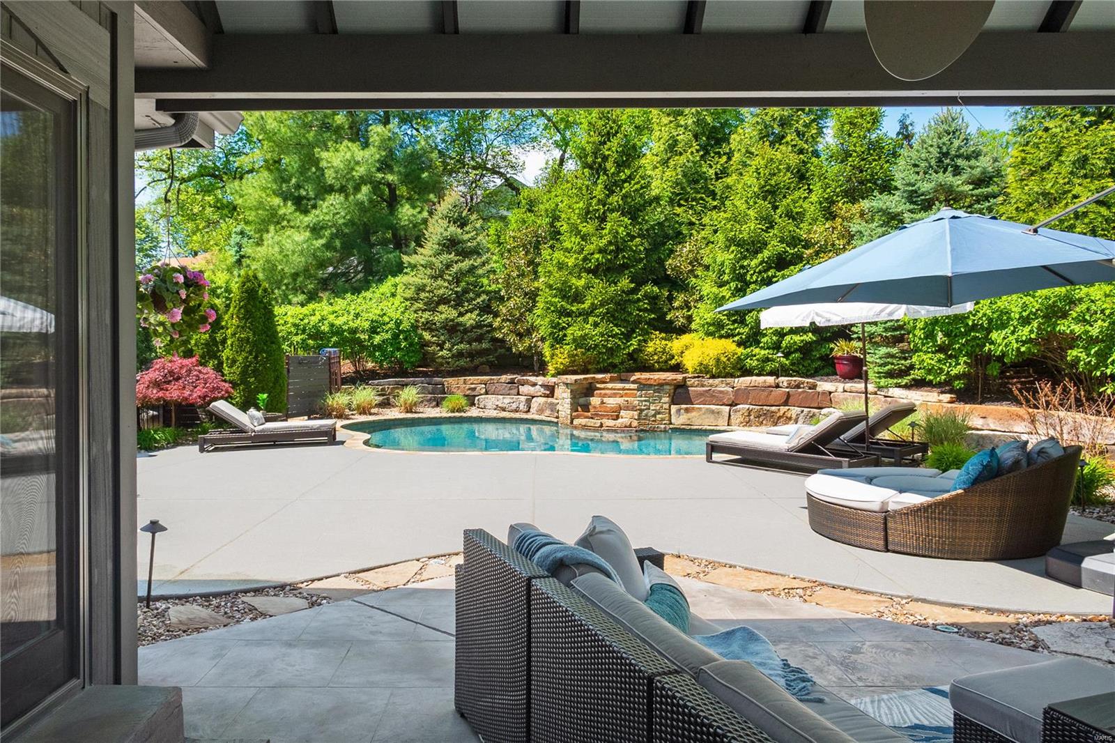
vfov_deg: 49.5
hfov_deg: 69.4
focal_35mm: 26
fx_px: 805
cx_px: 558
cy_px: 372
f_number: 8
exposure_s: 1/400
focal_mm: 13
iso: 400
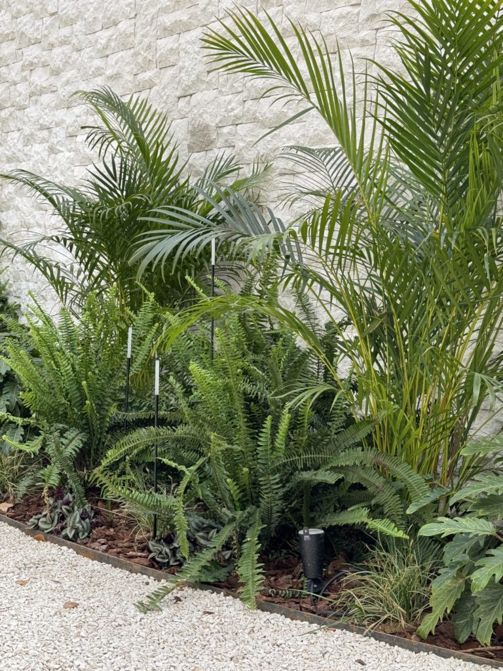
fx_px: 930
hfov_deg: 30.3
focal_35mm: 48
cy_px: 336
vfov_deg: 39.7
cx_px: 252
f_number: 1.78
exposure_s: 1/651
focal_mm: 6.76
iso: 64
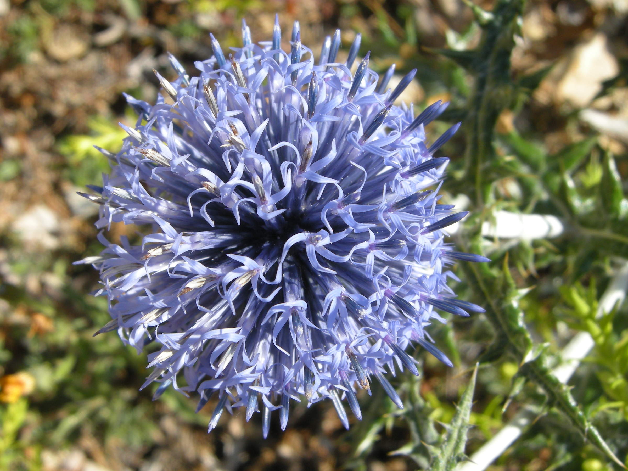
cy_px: 236
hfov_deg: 52.6
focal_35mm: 35
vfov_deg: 40.7
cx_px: 314
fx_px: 635
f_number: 4.8
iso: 64
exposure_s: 1/211
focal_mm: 7.5
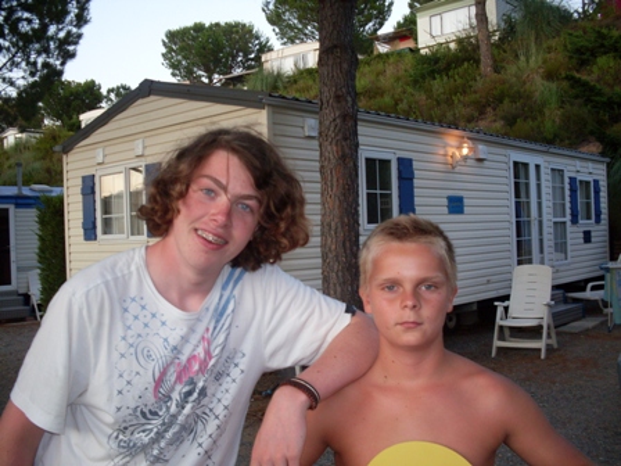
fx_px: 682
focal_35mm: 38
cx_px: 310
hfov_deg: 49.0
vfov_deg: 37.7
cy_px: 233
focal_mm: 6.3
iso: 100
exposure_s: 1/45
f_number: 2.8
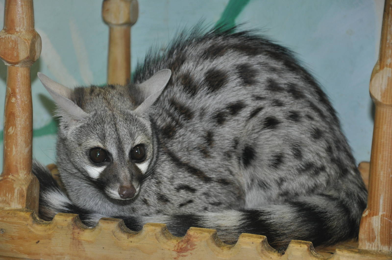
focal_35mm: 158
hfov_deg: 13.1
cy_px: 130
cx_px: 196
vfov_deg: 8.7
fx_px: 1713
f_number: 5.6
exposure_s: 1/60
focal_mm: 105
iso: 800
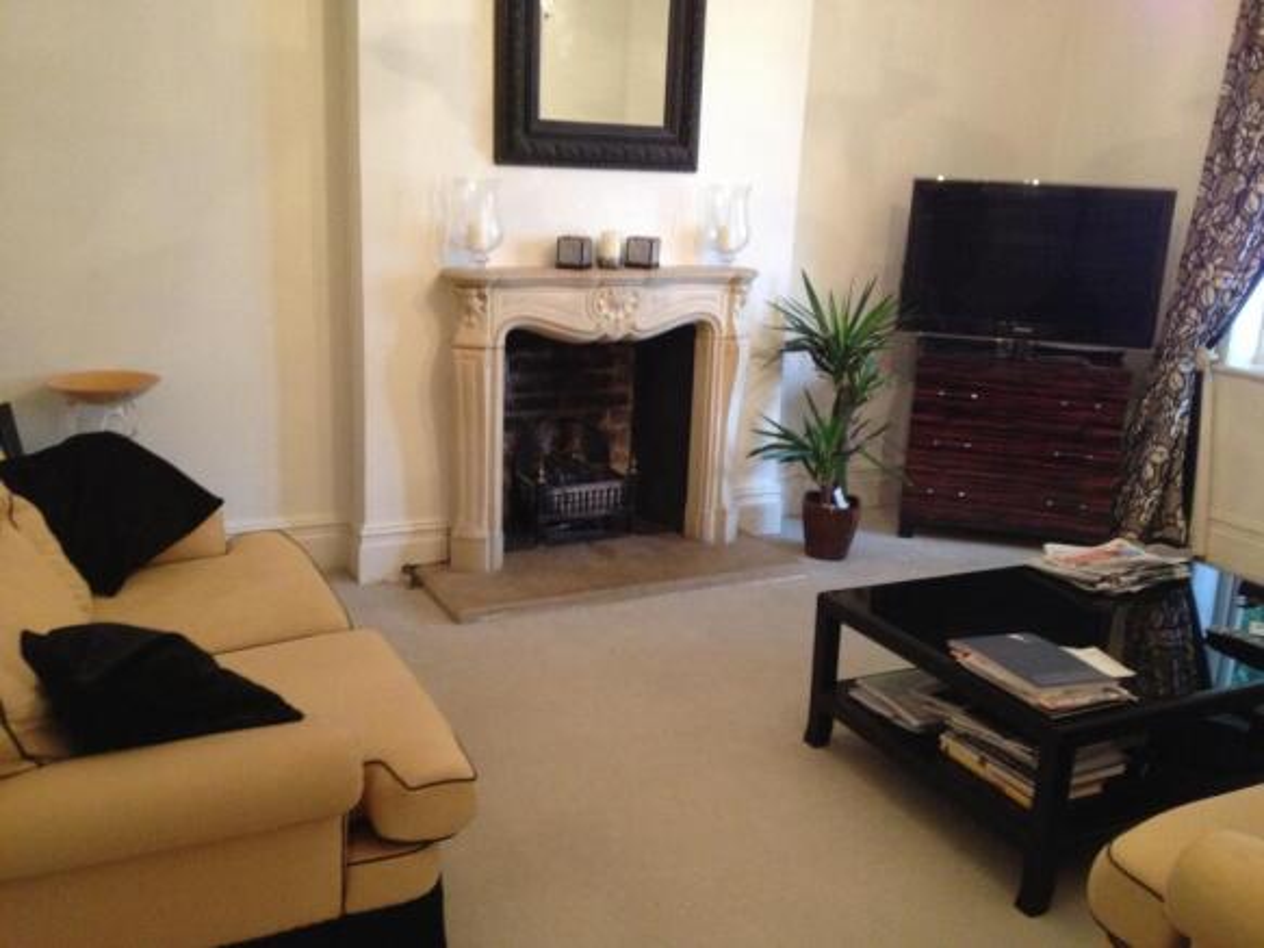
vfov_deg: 40.7
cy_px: 474
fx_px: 1278
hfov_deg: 52.6
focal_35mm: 35
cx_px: 632
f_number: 2.4
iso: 400
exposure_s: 1/20
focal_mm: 4.28
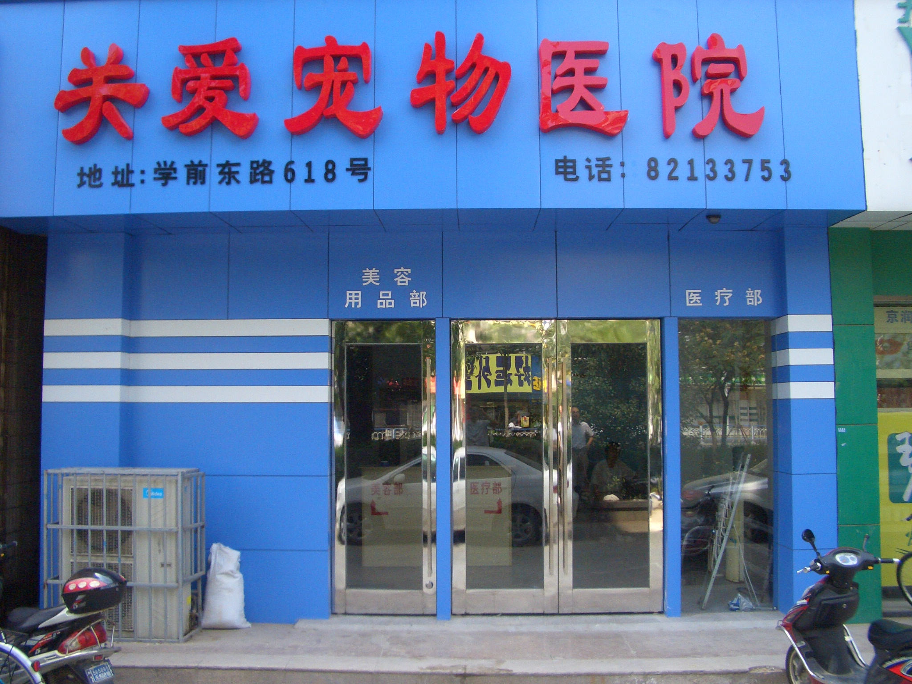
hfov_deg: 52.6
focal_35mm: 35
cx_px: 456
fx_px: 922
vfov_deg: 40.7
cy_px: 342
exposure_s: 1/320
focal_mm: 5.8
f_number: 4.3
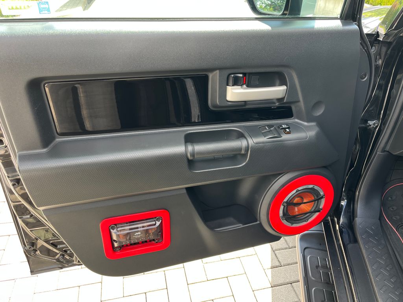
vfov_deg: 53.1
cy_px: 151
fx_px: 303
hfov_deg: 67.3
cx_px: 202
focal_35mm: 26
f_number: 1.6
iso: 40
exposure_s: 1/122
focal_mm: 5.1
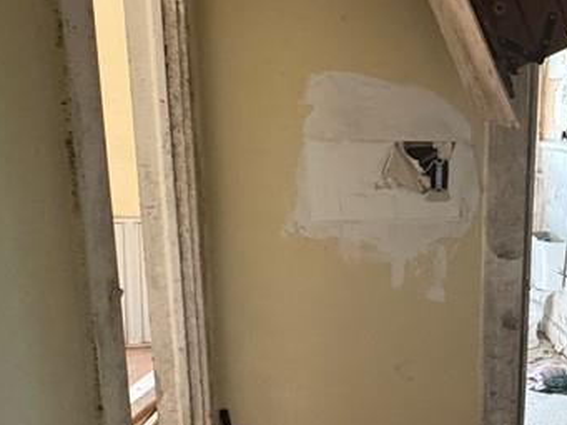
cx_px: 497
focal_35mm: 42
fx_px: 688
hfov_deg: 41.6
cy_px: 277
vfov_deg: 34.1
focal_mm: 2.22
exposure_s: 1/60
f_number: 2.2
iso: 500
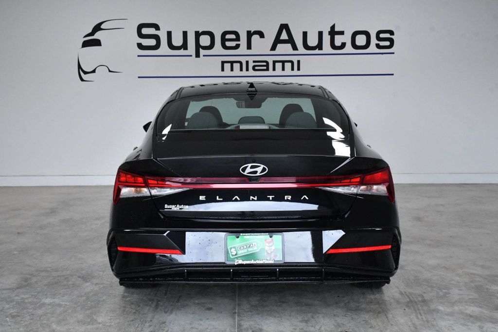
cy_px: 166
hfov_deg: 43.6
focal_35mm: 45
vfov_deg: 29.8
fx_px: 622
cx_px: 249
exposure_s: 1/500
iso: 2500
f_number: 11
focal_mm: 30
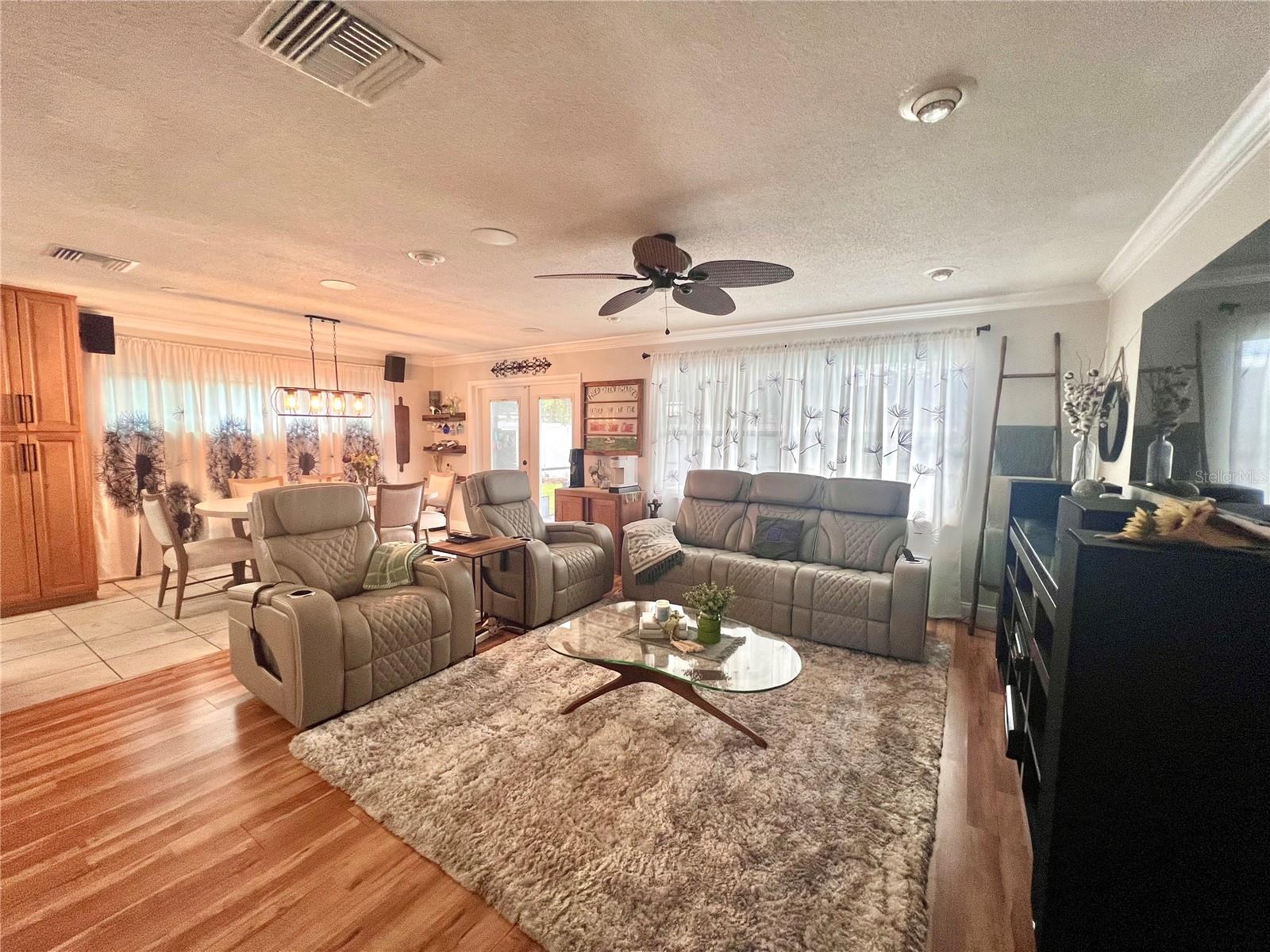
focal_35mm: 13
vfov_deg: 89.9
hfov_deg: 106.2
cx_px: 635
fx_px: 477
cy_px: 476
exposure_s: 1/120
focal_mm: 1.57
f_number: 1.8
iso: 160
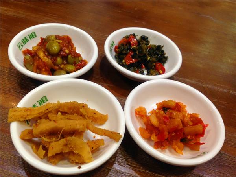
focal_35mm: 33
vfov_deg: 42.9
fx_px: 225
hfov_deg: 55.4
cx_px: 118
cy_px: 88
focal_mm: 4.12
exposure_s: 1/20
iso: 100
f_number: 2.4
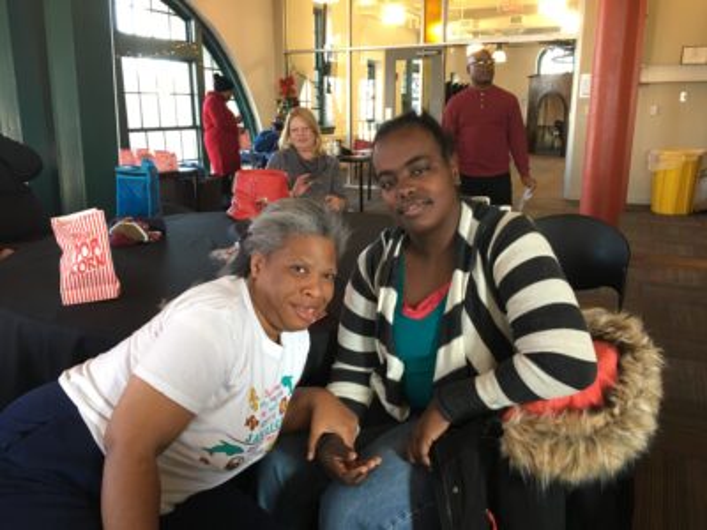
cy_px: 265
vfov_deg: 48.2
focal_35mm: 29
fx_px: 592
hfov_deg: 61.7
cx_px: 354
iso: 100
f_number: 2.2
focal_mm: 4.15
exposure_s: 1/30
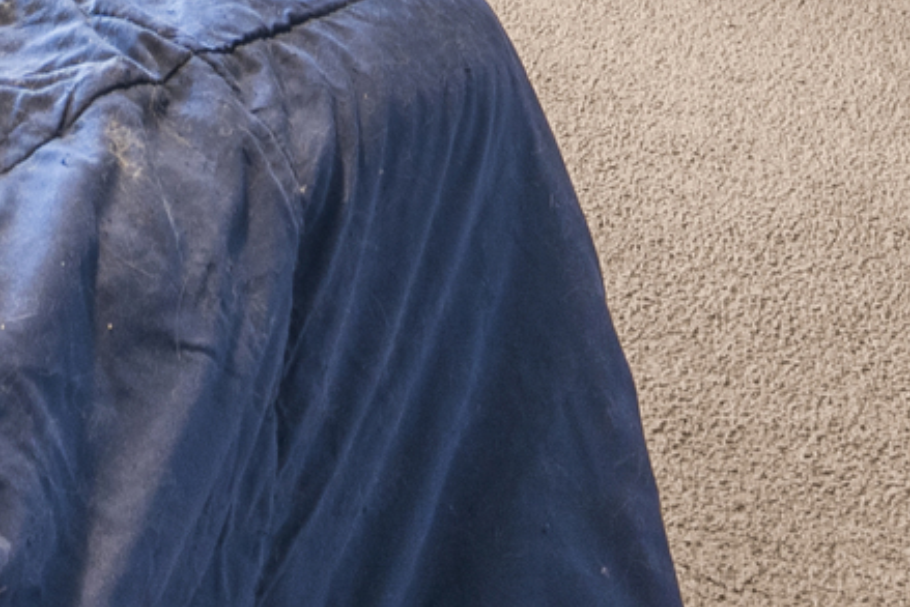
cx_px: 328
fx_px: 2832
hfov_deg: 18.2
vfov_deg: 9.6
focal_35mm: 112
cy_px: -1185
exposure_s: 8
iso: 200
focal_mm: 16
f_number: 9
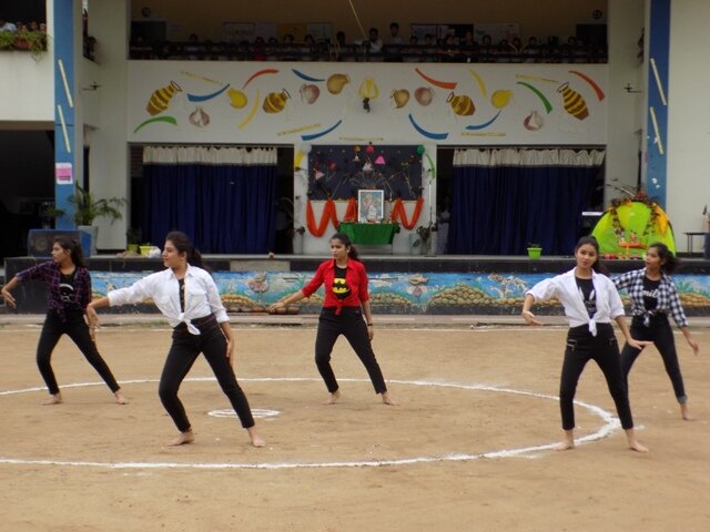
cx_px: 355
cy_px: 266
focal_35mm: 70
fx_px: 1436
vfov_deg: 21.0
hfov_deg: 27.8
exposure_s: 1/320
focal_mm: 12.5
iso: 80
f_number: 4.2
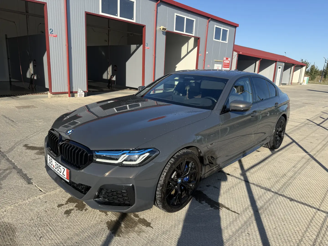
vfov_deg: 56.8
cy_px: 123
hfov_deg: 71.6
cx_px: 164
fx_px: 227
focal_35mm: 24
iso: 80
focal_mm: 6.76
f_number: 1.78
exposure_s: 1/3425
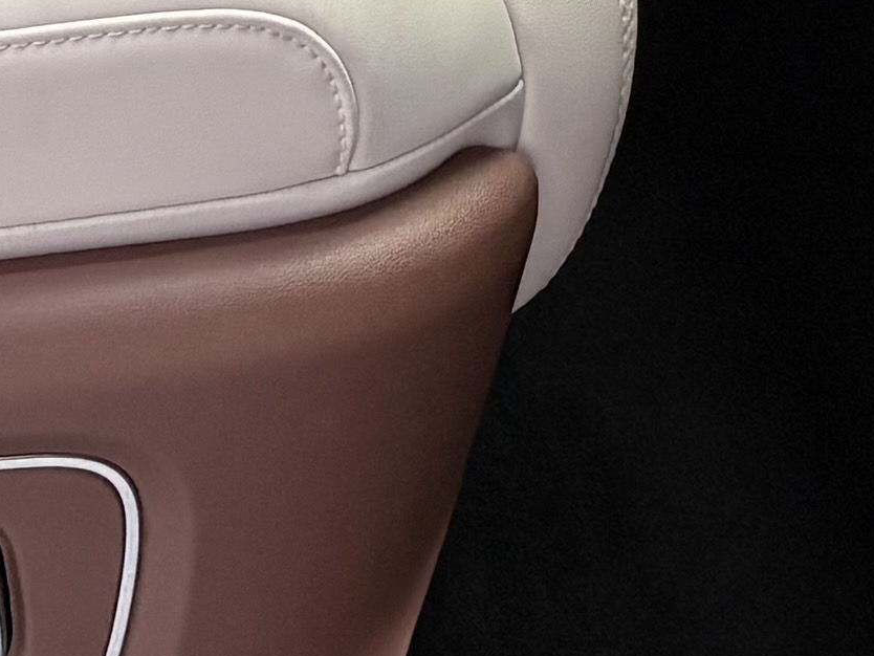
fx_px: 4496
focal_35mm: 178
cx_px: -145
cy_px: -1033
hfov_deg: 10.9
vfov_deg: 7.7
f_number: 1.6
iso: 160
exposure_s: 1/50
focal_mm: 5.96
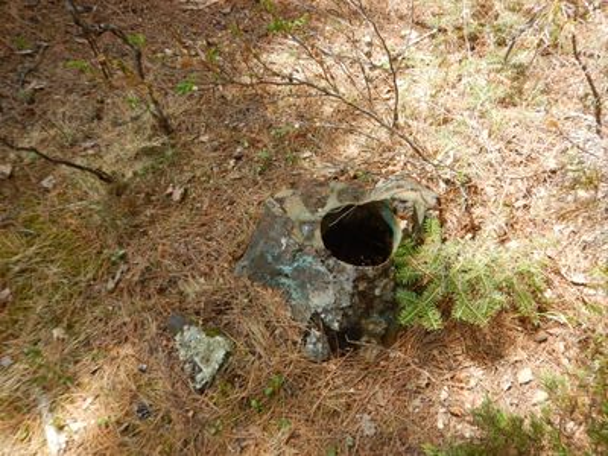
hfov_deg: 71.6
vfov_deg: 56.8
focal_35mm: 24
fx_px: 422
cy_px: 228
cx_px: 304
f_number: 2.8
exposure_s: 1/400
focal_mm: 4.3
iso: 125
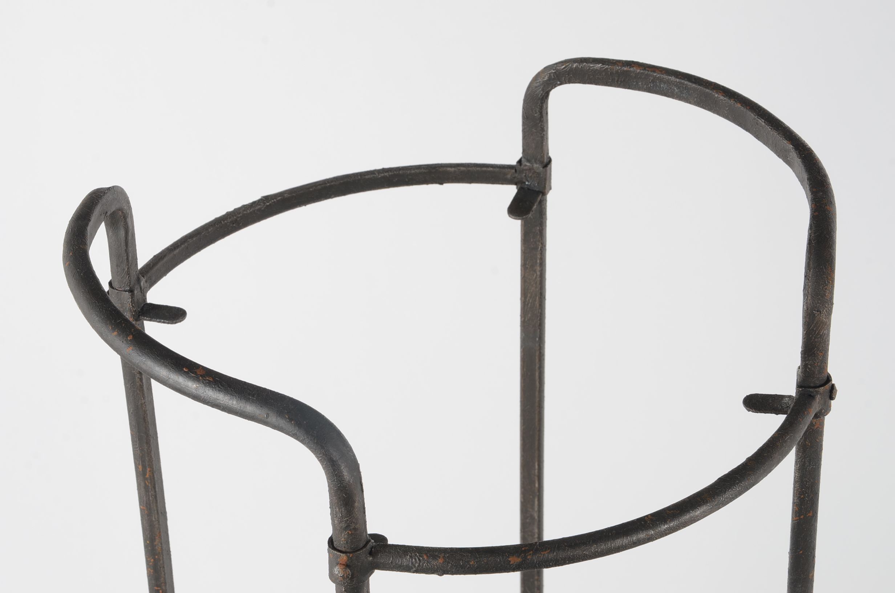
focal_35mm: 93
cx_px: 448
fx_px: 2307
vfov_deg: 14.6
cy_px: 296
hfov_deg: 22.0
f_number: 11
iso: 160
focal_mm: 62
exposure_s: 1/125
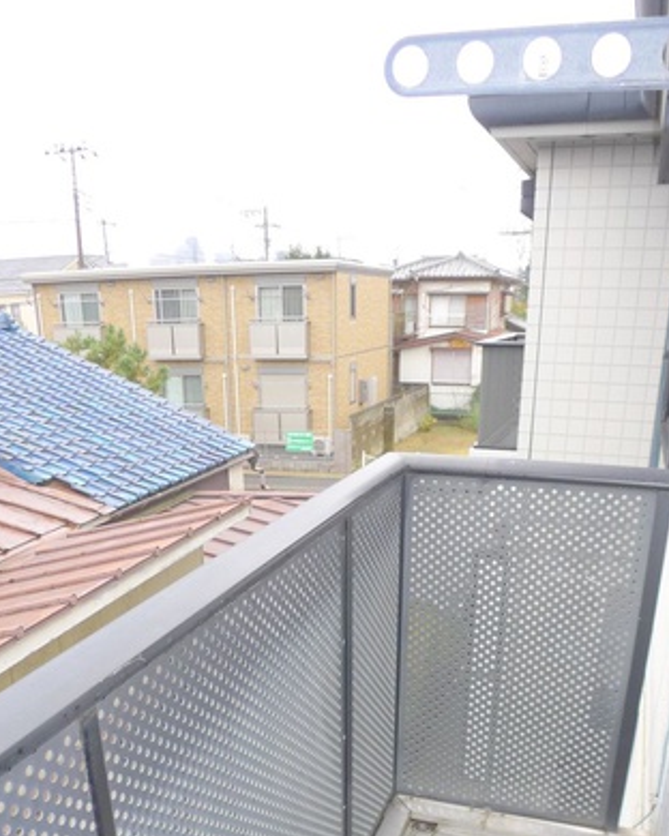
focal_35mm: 42
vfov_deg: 41.4
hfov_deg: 35.7
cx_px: 314
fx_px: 1039
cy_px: 703
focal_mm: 5.1
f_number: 2.5
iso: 100
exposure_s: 1/125
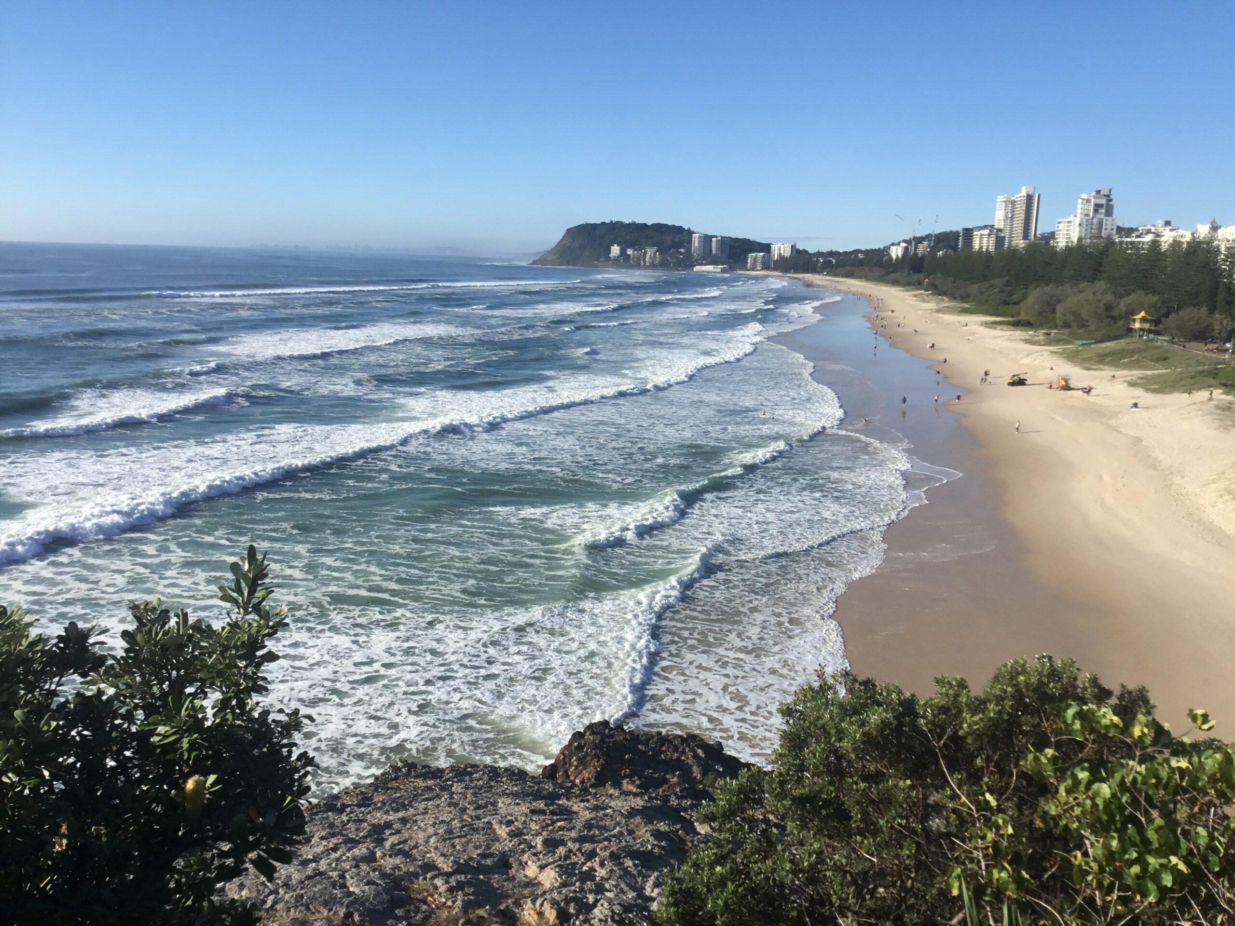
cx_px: 618
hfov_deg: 58.4
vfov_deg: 45.4
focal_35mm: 31
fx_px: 1106
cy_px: 463
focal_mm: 3.3
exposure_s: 1/1404
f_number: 2.4
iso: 25
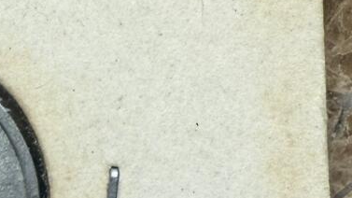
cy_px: 81
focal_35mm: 125
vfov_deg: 9.7
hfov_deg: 16.4
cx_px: -78
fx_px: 1167
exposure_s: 1/176
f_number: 2.2
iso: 40
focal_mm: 2.22
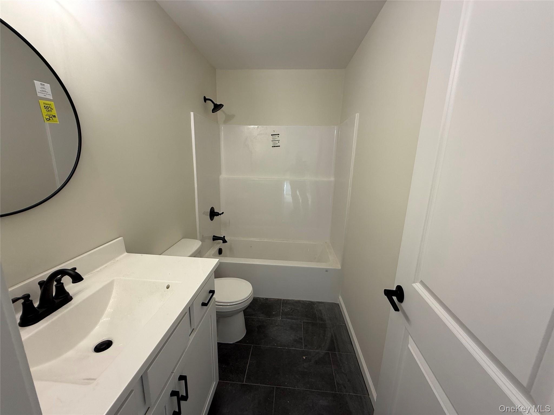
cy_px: 208
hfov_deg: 102.1
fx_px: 224
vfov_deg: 85.7
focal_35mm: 14
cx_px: 277
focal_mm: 2.22
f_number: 2.2
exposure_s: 1/120
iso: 100
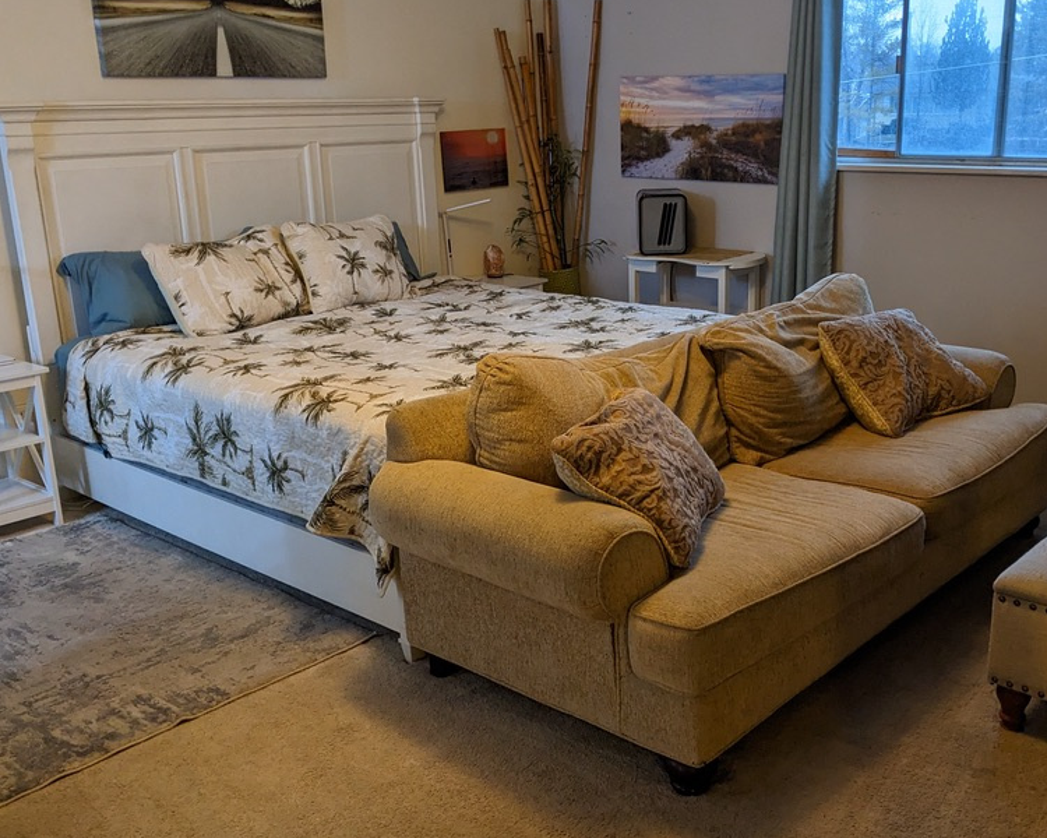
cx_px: 625
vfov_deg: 41.2
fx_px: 1116
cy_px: 418
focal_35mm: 36
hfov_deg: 50.0
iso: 188
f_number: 1.73
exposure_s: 1/24
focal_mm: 4.38
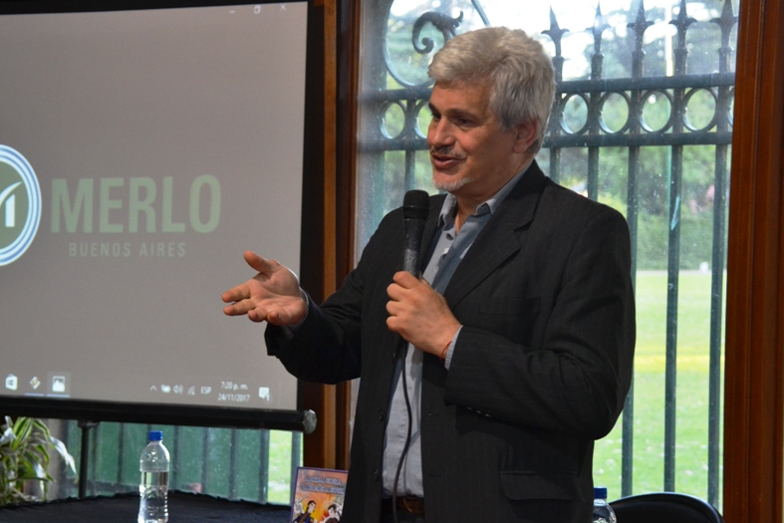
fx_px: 2364
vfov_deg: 12.6
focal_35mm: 109
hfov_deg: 18.8
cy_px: 287
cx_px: 376
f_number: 5.3
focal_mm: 65
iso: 800
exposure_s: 1/60
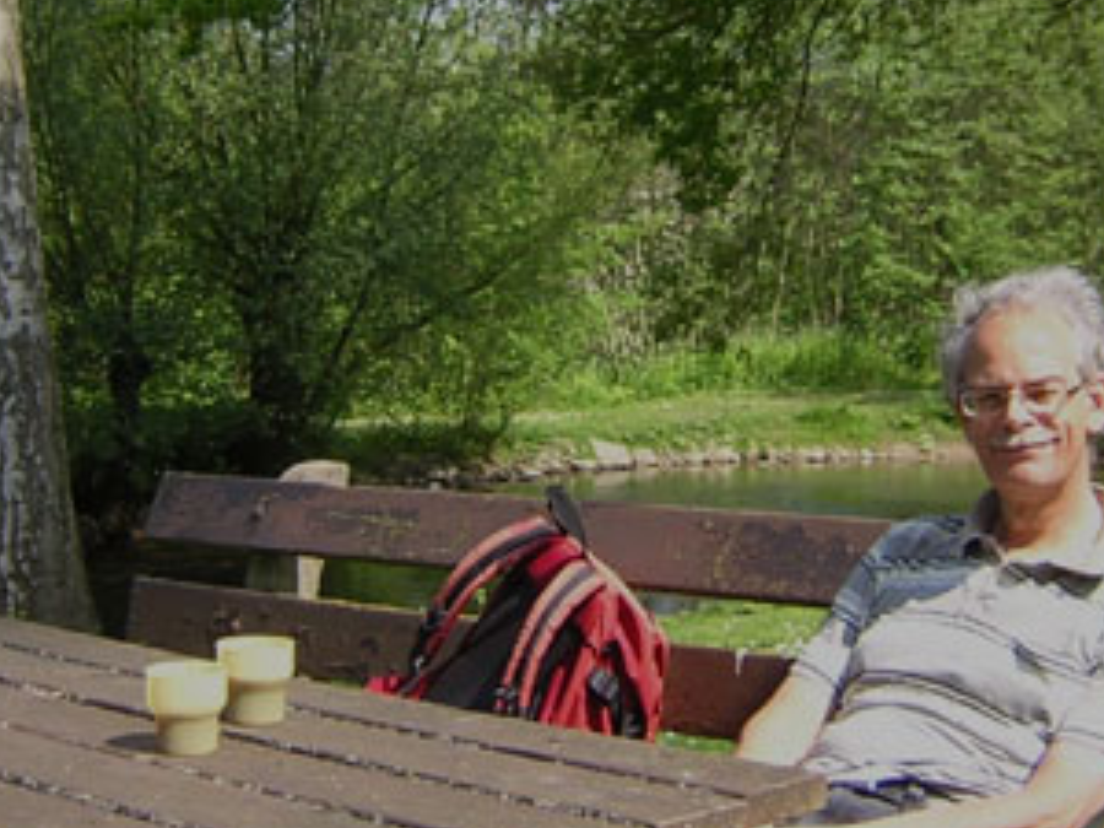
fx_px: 1722
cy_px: 563
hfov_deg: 35.5
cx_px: 541
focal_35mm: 54
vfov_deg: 26.9
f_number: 2.6
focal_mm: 4.7
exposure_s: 1/387
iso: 100
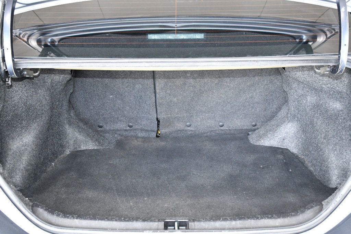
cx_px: 176
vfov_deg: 26.5
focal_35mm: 51
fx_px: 497
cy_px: 117
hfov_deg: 38.9
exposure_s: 1/160
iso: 2500
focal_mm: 34
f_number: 6.3
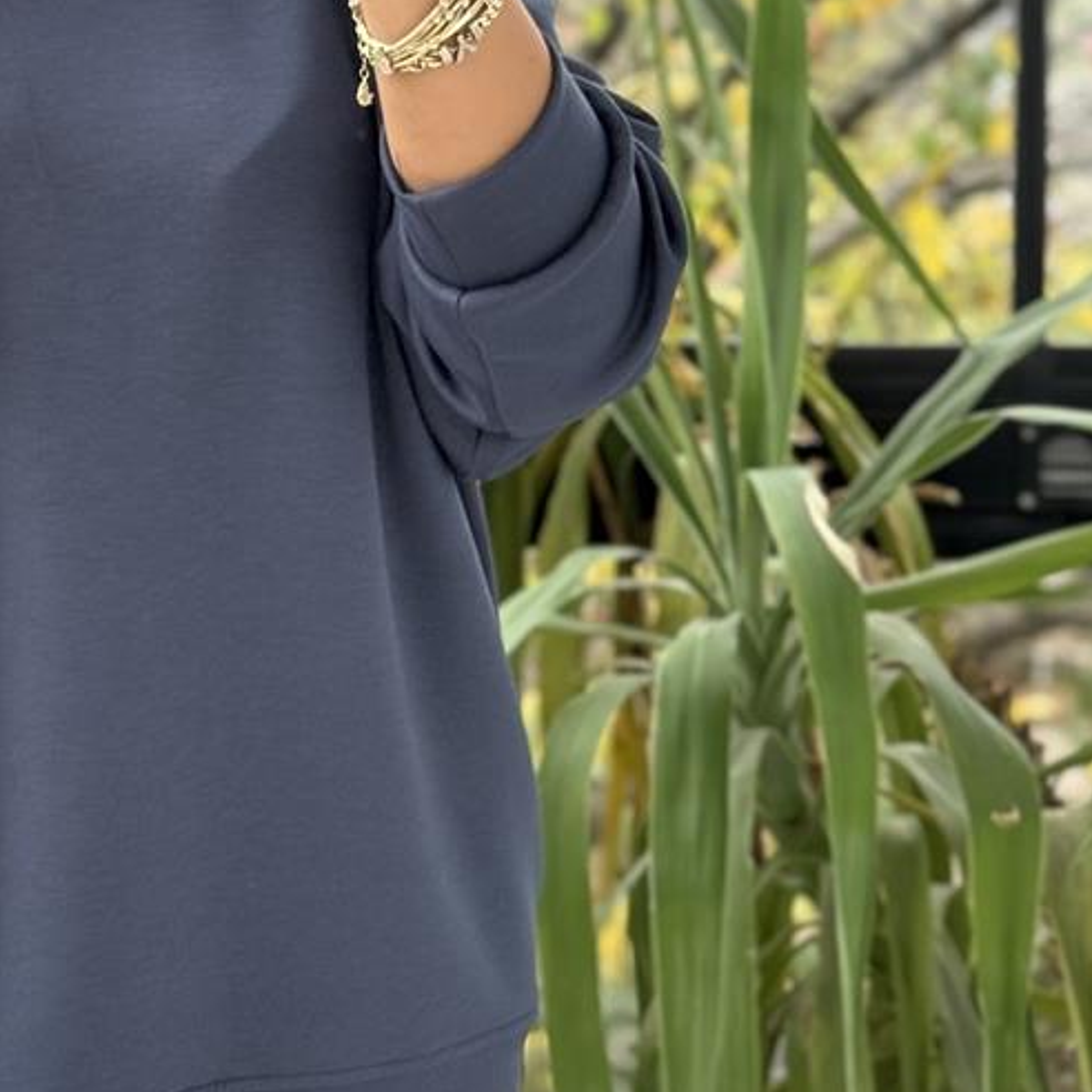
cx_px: 146
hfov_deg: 15.0
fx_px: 4104
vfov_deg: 15.1
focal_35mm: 115
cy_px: 290
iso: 160
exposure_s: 1/242
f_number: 1.78
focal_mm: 6.76
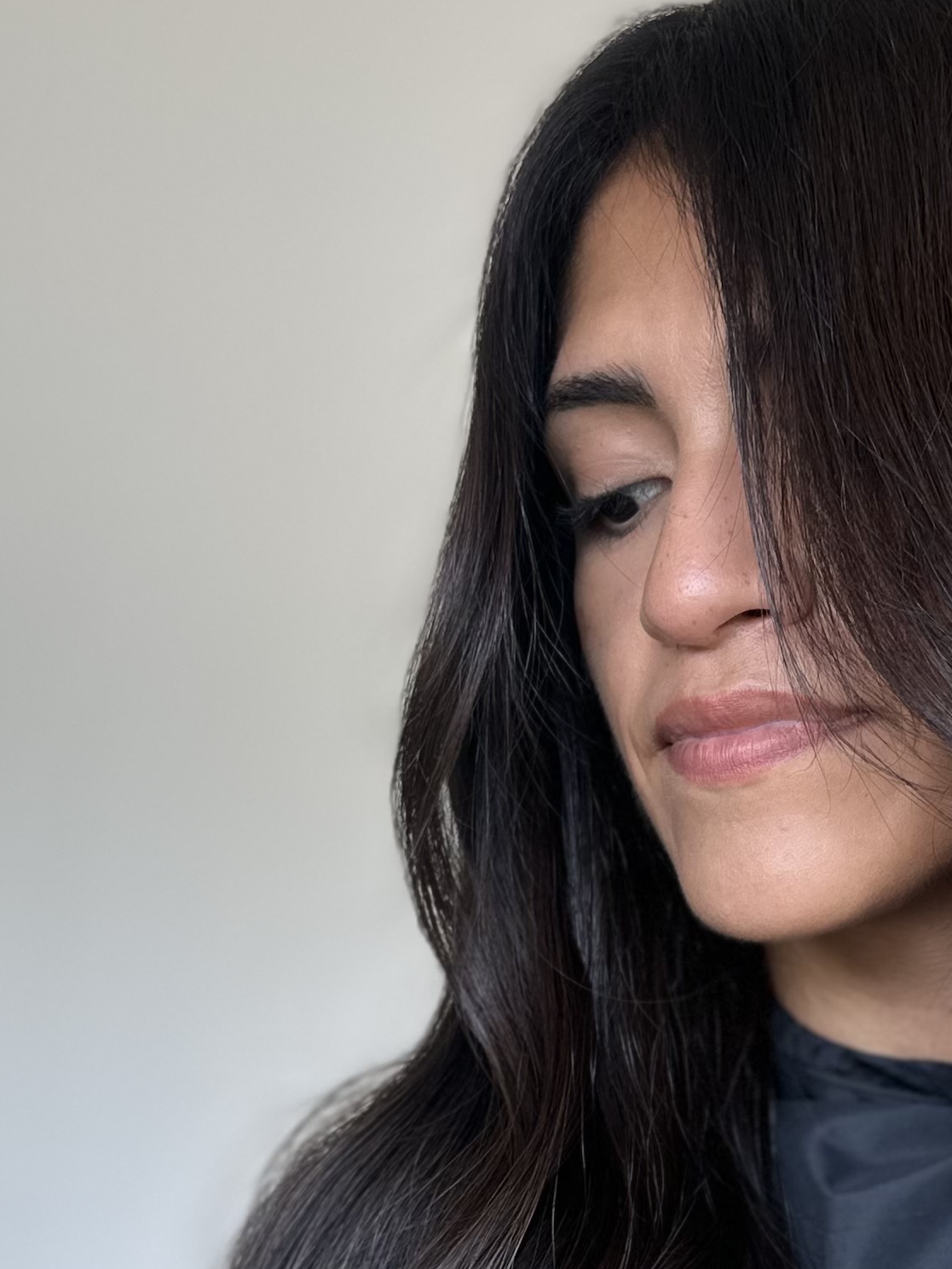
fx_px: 2383
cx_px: 793
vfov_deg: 29.4
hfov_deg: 22.2
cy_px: 937
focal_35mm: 65
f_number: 1.78
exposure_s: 1/130
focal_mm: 6.86
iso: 64
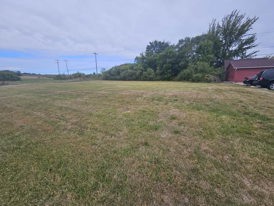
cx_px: 137
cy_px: 103
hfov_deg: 106.2
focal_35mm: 13
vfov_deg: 89.9
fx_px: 103
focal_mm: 2.2
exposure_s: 1/1690
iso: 50
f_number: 2.2
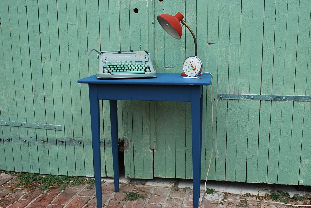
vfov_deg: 35.1
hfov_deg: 50.5
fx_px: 329
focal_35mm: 38
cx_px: 175
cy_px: 110
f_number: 5.6
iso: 125
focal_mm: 20
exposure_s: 1/125
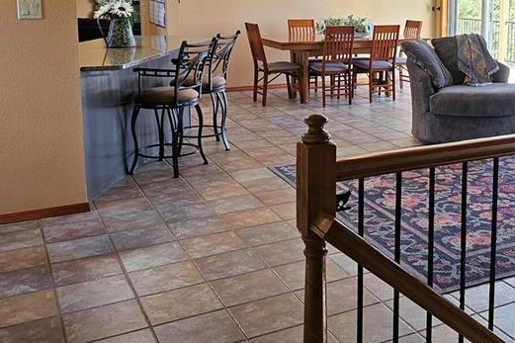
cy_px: 71
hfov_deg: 40.0
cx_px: 423
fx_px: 672
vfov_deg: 28.1
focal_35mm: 47
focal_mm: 6.3
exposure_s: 1/120
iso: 200
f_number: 1.7
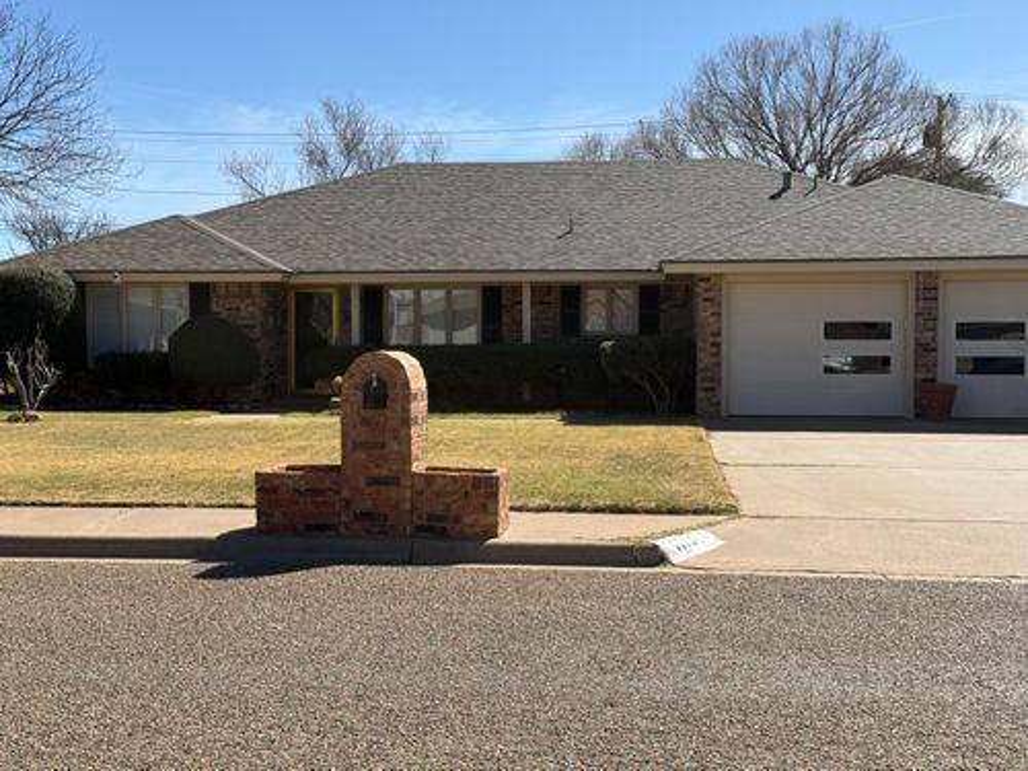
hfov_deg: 39.7
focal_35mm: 48
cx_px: 514
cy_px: 386
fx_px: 1425
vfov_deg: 30.3
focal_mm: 6.76
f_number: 1.78
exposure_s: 1/5587
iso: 64
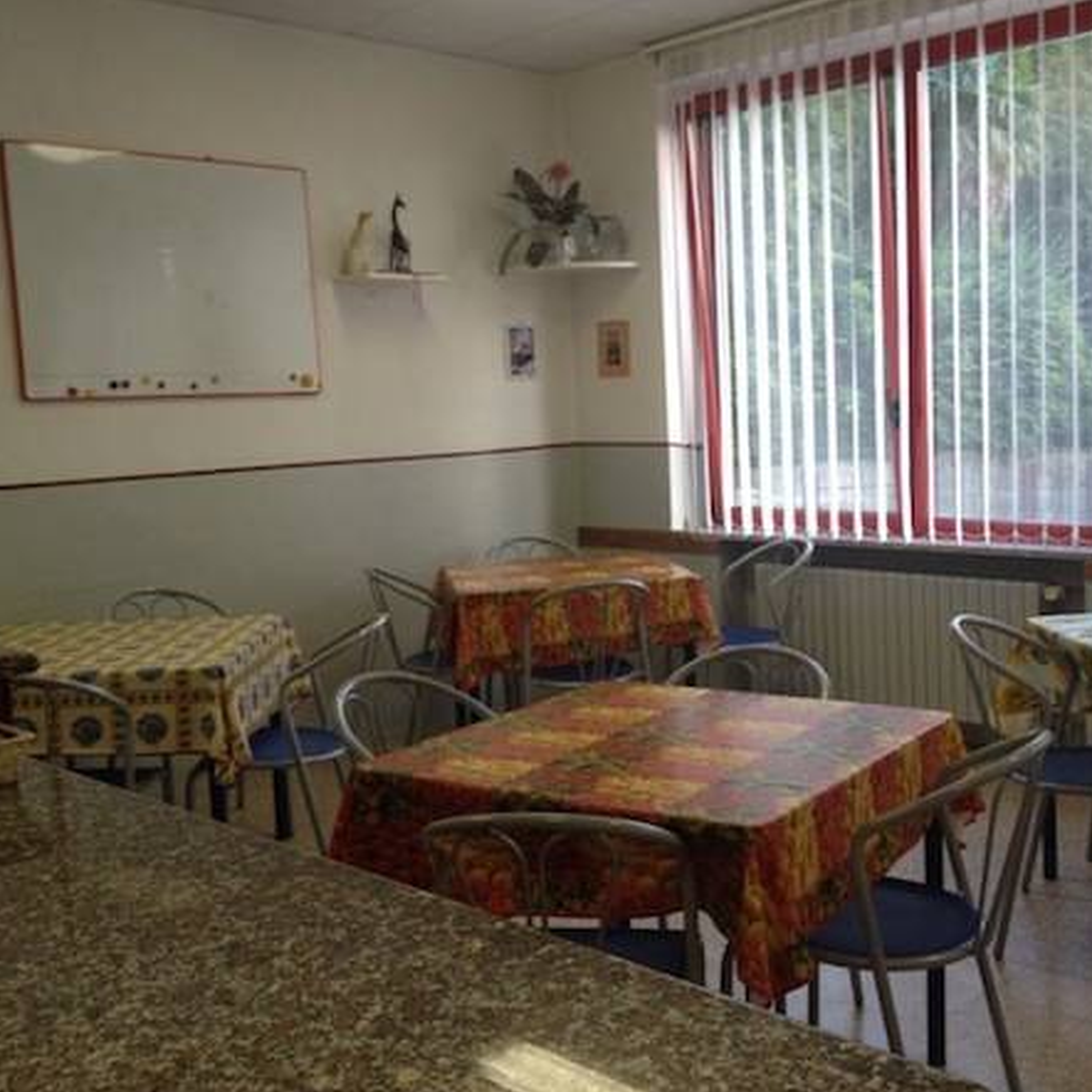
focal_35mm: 42
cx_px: 640
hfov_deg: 39.9
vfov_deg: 40.0
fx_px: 1499
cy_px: 548
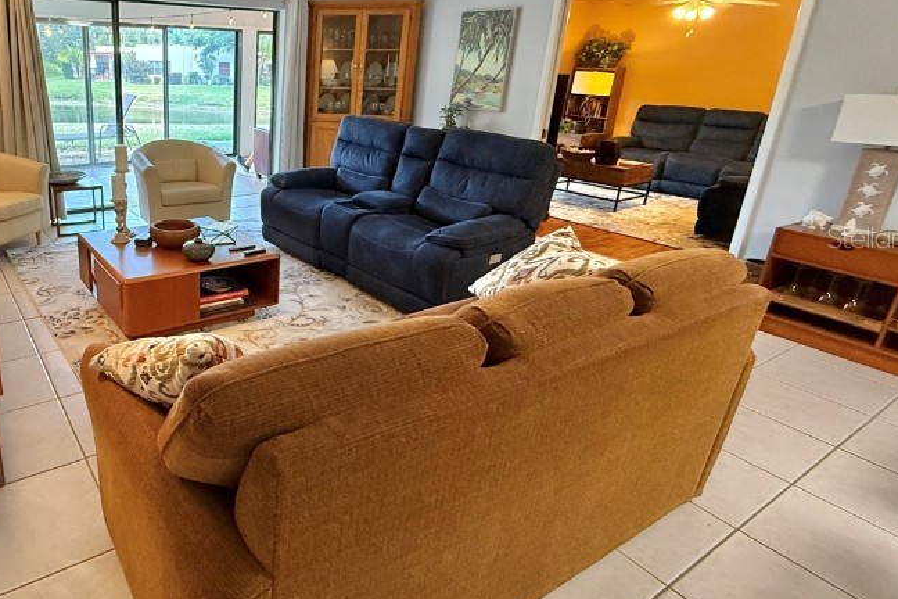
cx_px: 248
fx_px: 574
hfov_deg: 72.0
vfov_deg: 54.7
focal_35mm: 23
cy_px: 237
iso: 400
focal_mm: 2.22
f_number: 2.2
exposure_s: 1/120
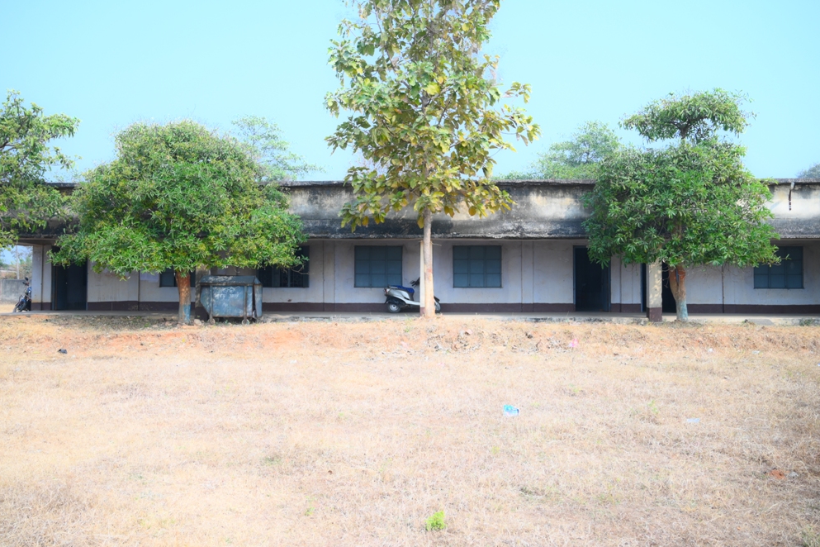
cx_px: 405
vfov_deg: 40.5
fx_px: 741
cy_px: 268
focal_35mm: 33
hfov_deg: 57.9
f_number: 5.6
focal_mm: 31.5
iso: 160
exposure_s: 1/320
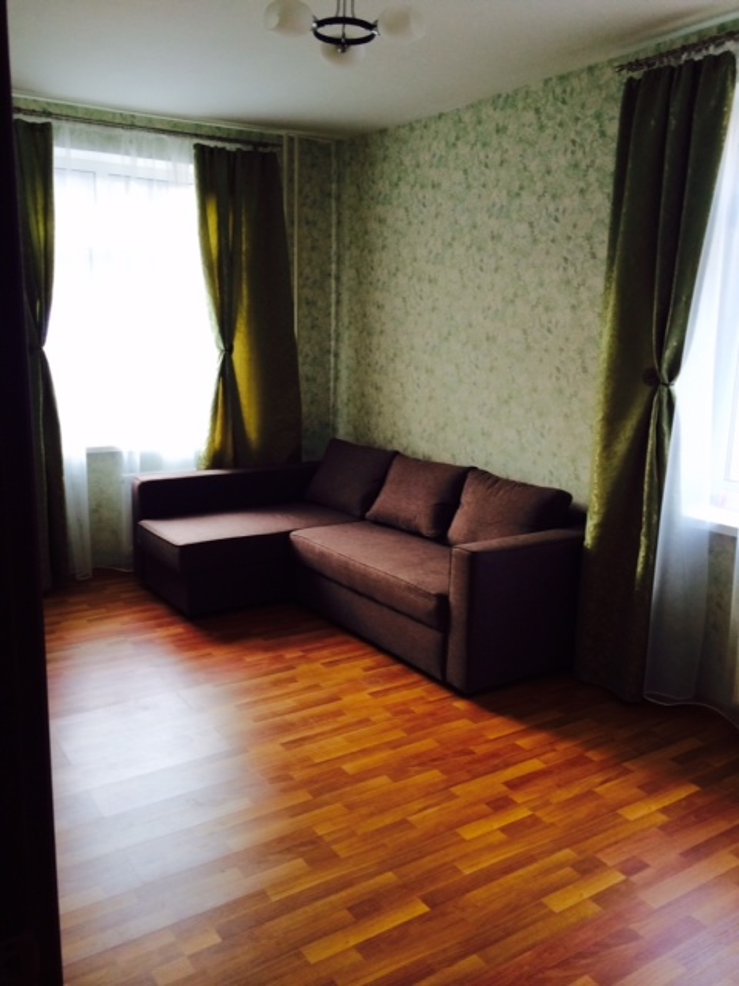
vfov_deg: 60.0
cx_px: 370
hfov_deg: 46.8
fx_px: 854
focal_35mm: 30
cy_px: 493
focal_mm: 4.12
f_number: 2.2
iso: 50
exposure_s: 1/30
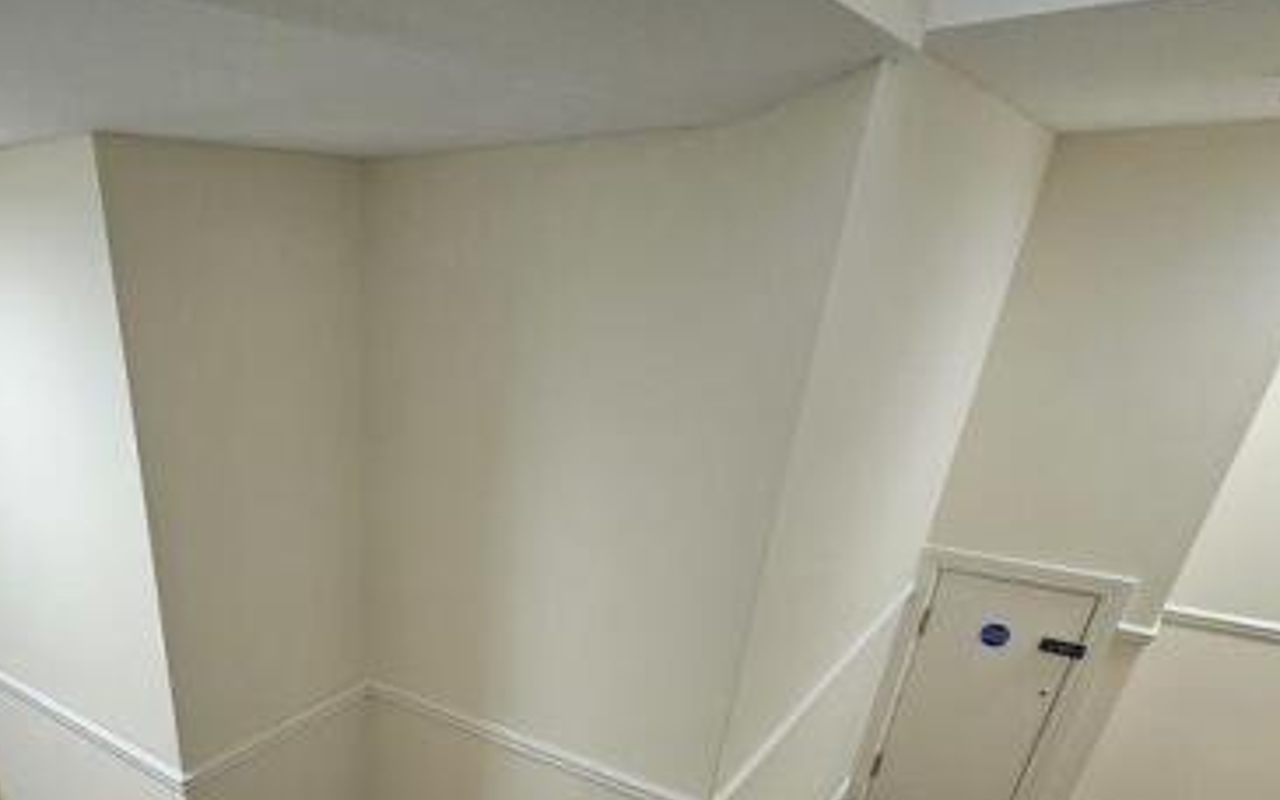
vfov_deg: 49.0
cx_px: 377
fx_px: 767
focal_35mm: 22
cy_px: 725
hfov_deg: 75.8
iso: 250
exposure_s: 1/70.8
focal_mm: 2.2
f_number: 2.2
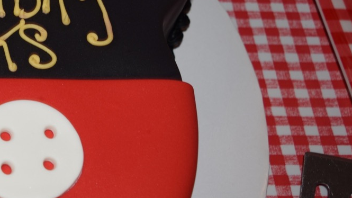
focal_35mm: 85
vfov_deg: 14.2
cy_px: 78
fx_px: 793
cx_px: -66
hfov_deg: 23.0
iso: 200
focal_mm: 18
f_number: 4
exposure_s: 1/60
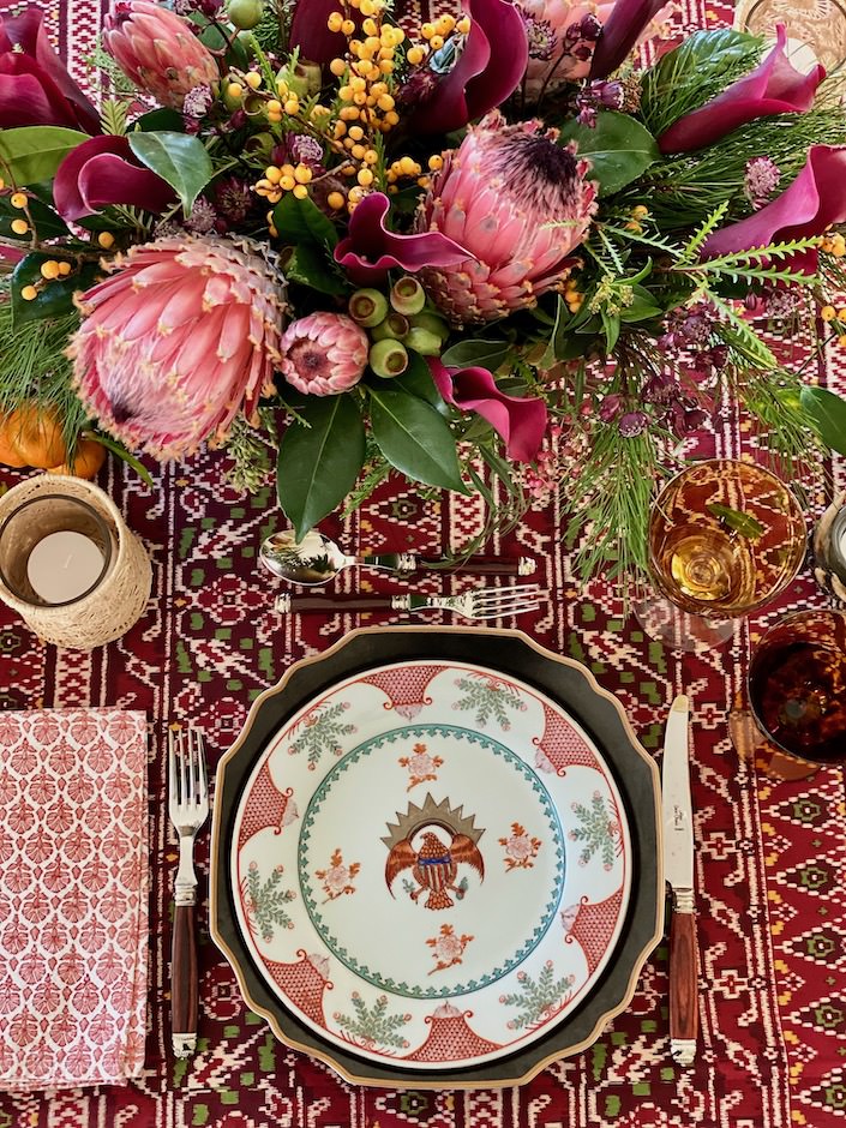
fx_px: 1694
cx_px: 423
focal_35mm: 52
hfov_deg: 28.0
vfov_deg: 36.8
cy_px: 564
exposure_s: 1/61
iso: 250
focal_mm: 6
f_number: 2
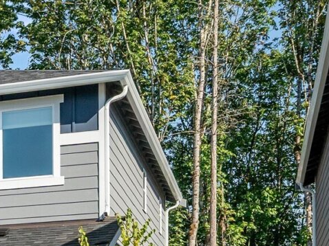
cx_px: -151
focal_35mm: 93
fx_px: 883
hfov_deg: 18.8
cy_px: 176
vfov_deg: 15.8
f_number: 8
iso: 320
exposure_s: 1/250
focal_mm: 22
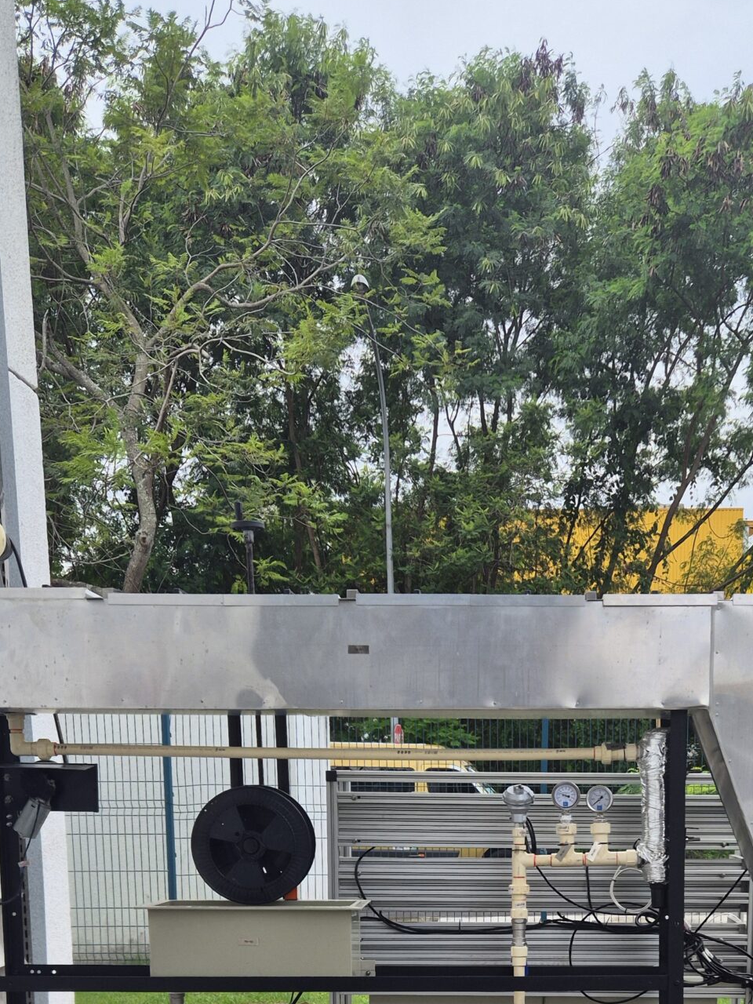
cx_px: 502
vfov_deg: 37.9
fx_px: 1334
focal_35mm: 46
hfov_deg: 31.3
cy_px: 942
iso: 25
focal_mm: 5.4
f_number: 1.8
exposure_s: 1/1032
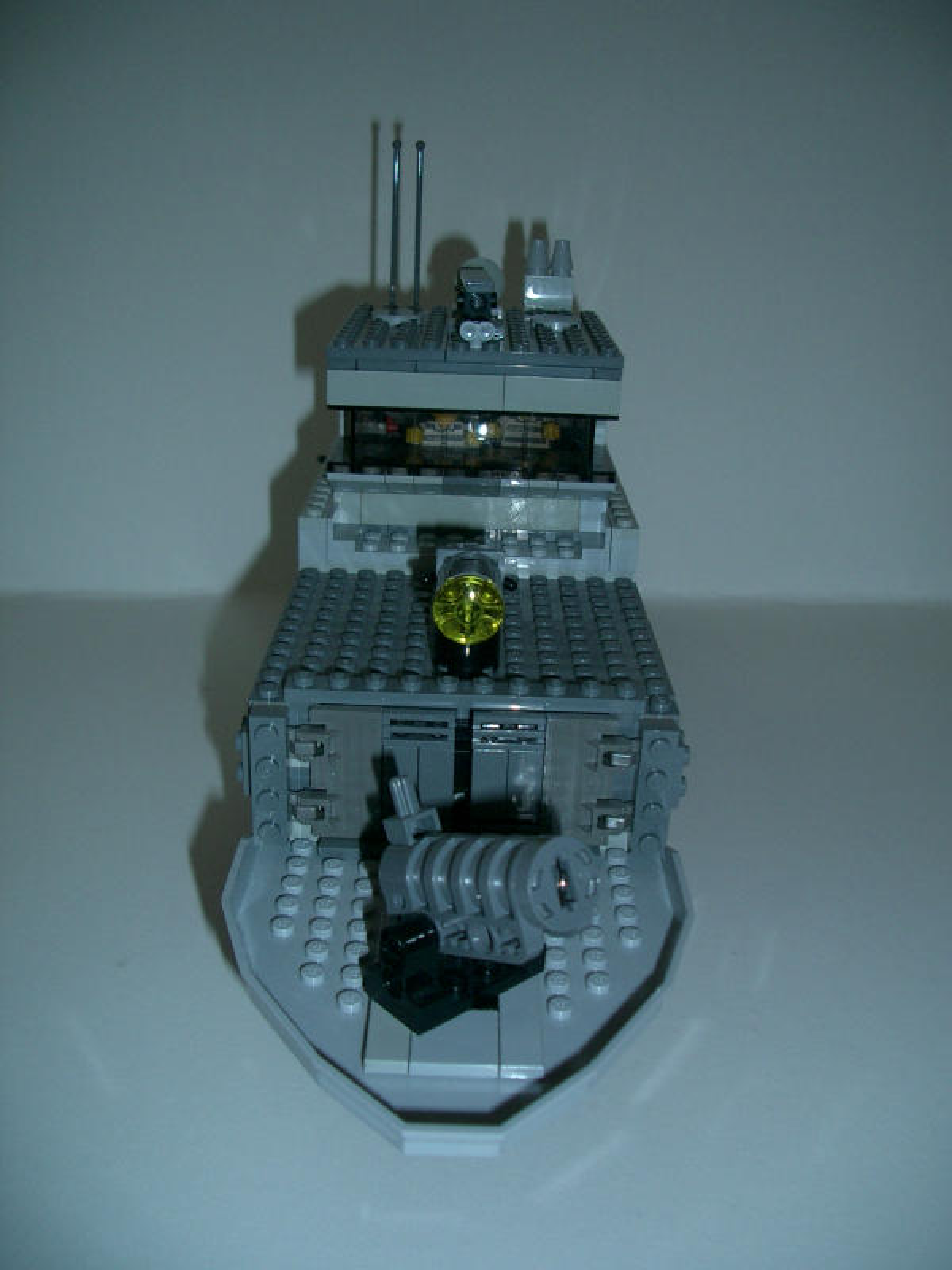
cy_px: 635
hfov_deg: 40.7
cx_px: 476
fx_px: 1283
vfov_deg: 52.6
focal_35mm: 35
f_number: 2.6
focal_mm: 5.8
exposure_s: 1/40
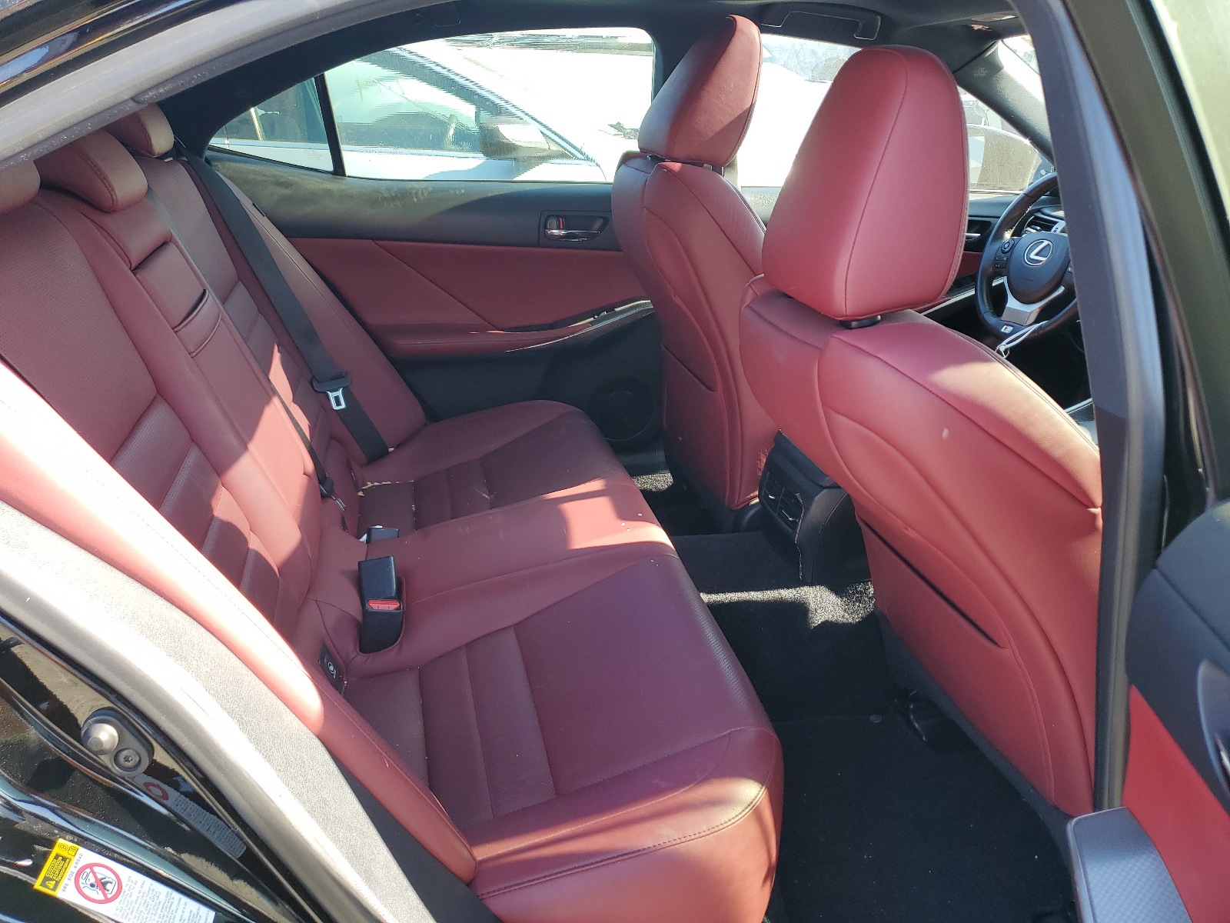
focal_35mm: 26
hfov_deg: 67.3
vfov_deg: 53.1
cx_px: 615
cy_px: 462
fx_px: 924
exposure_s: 1/161
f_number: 1.5
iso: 50
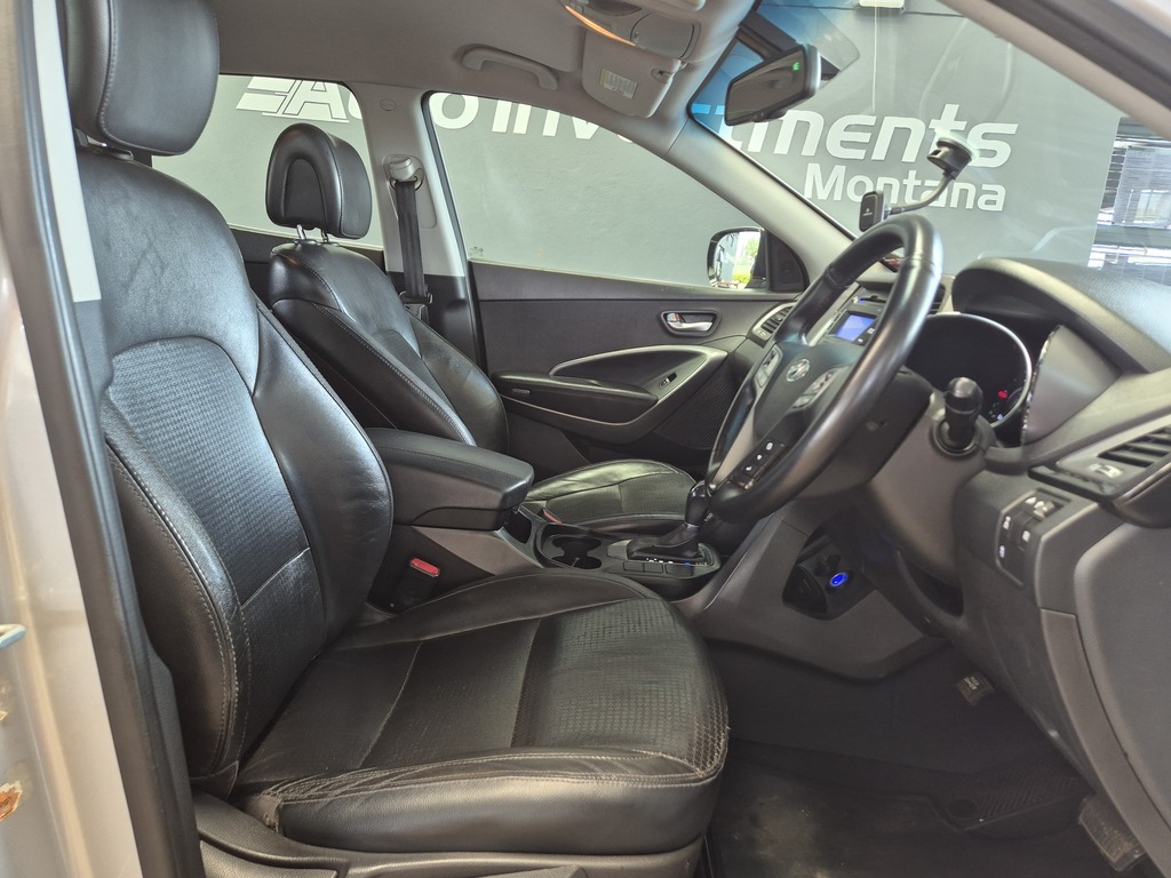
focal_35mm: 23
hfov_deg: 73.9
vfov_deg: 58.9
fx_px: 778
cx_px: 586
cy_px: 439
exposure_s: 1/100
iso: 200
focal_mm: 5.4
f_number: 1.8
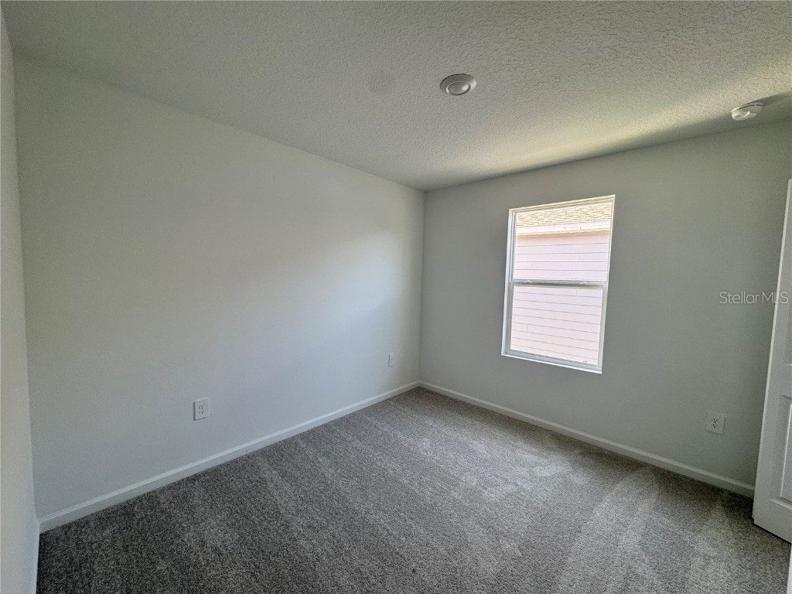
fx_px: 320
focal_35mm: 14
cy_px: 297
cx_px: 396
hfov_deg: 102.1
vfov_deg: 85.7
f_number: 2.2
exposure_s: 1/99
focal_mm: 2.22
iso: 160
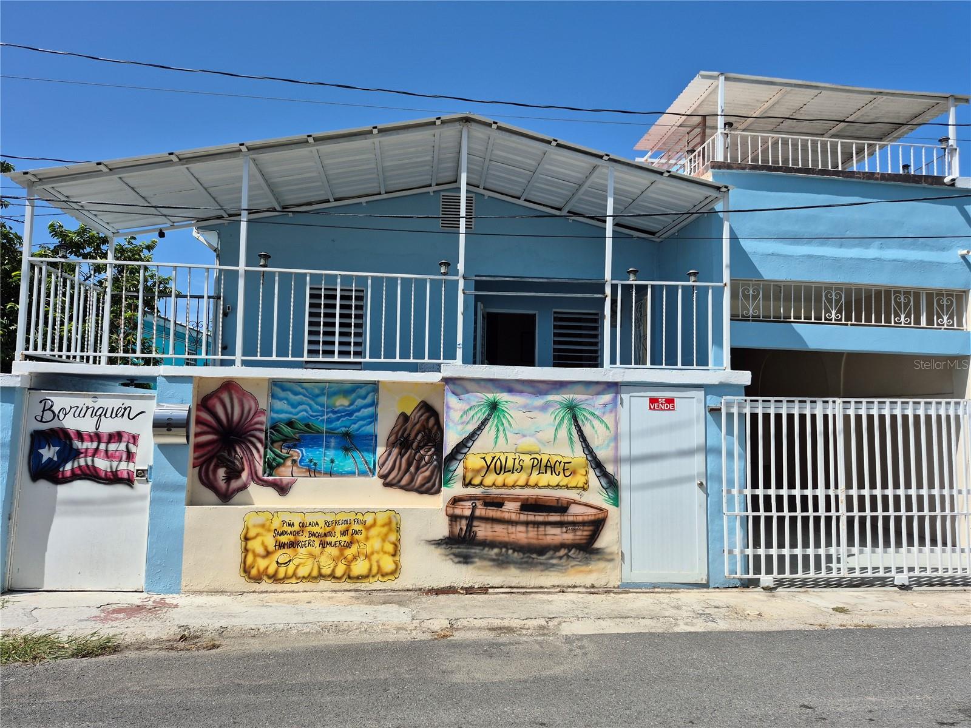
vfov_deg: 58.9
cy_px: 364
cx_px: 486
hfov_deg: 73.9
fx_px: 645
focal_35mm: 23
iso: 25
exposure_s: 1/2224
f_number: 1.8
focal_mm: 5.4
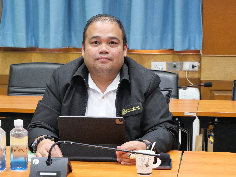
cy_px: 89
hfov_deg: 17.9
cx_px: 117
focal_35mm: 110
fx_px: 750
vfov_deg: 13.5
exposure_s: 1/40
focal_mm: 49
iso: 3200
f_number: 5.6
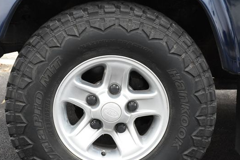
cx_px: 118
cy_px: 93
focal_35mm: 102
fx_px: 680
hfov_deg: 20.0
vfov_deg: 13.4
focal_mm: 56
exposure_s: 1/80
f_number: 13
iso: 2000
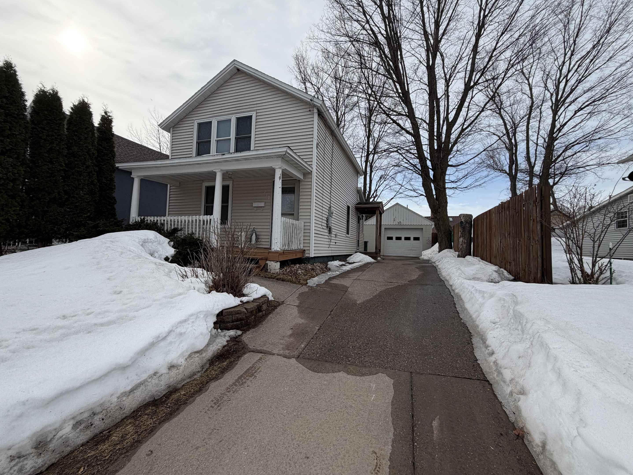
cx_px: 314
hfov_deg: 98.2
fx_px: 274
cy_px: 239
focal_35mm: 15
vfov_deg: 81.7
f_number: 2.2
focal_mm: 2.22
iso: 25
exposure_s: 1/888
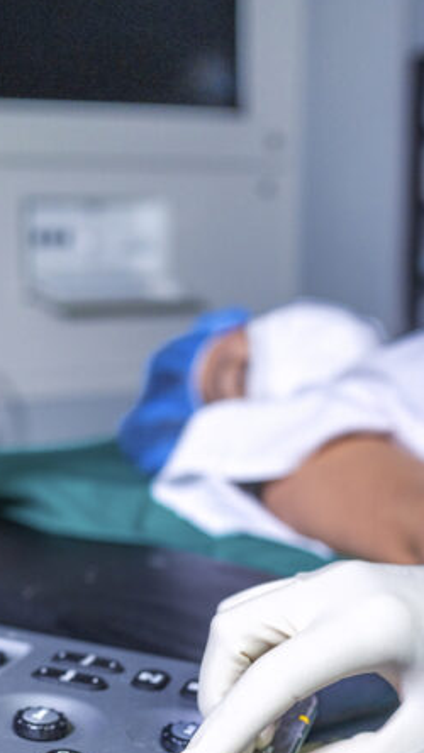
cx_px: -78
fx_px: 1158
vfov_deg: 35.8
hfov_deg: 19.6
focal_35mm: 58
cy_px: 476
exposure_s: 1/60
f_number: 2.8
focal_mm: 24
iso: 320
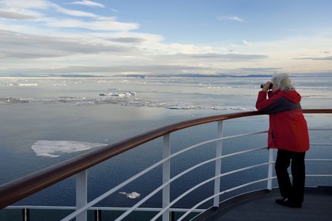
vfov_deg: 33.4
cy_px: 110
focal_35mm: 40
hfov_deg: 48.5
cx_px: 166
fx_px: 369
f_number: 10
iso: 200
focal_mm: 40
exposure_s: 1/250
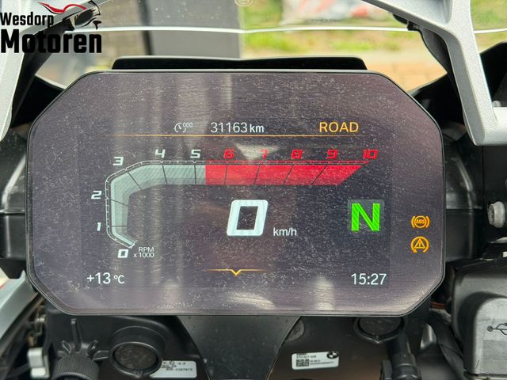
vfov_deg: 30.3
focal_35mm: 48
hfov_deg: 39.7
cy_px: 190
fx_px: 703
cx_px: 254
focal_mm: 6.76
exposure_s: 1/193
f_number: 1.78
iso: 100
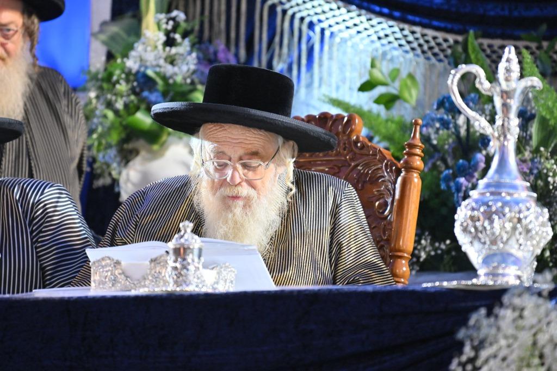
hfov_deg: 6.9
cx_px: 278
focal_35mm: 300
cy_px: 186
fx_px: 4640
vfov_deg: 4.6
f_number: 2.8
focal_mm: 200
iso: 800
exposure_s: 1/320
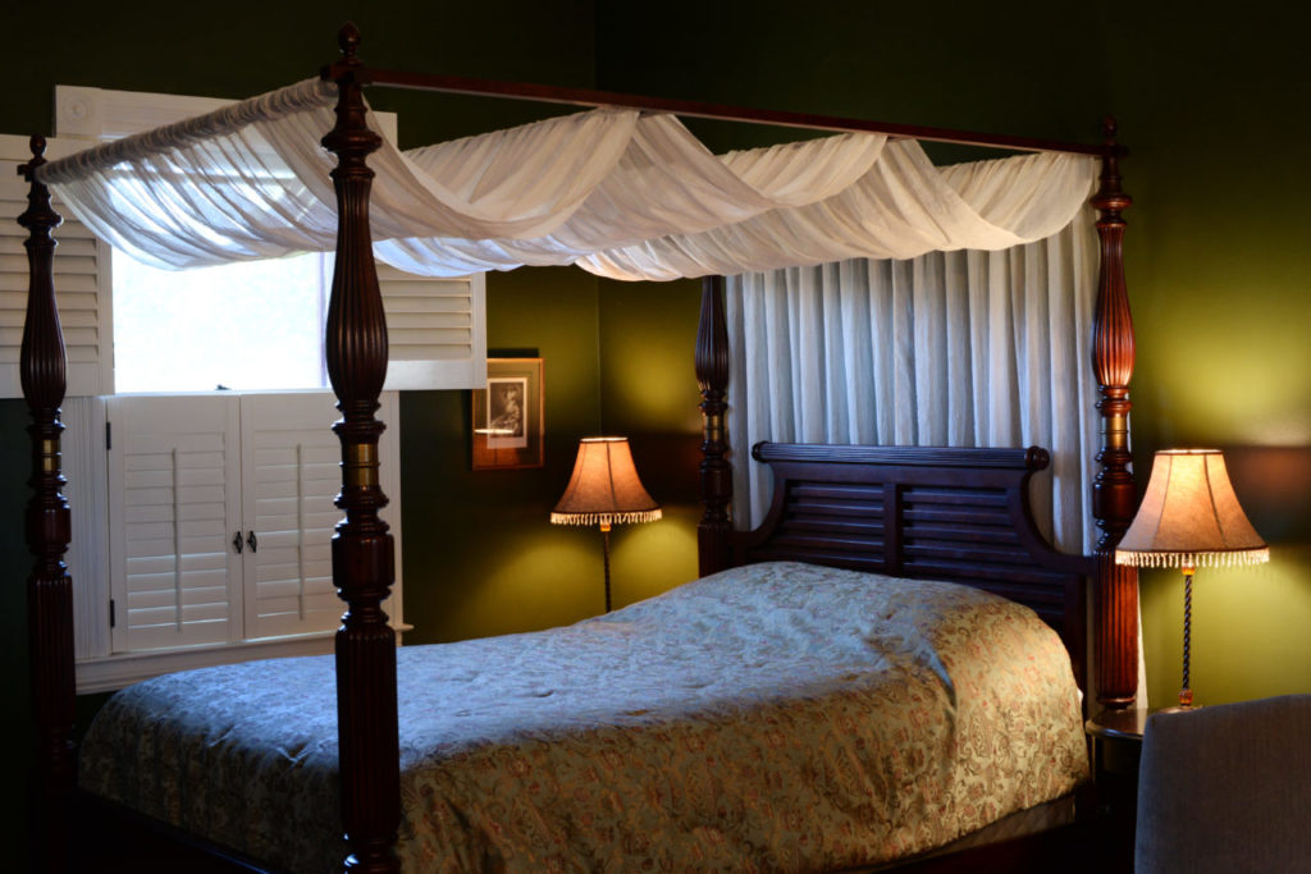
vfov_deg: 27.0
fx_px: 1821
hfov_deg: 39.6
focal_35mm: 50
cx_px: 656
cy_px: 437
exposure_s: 1/6
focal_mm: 50
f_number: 11
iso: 800
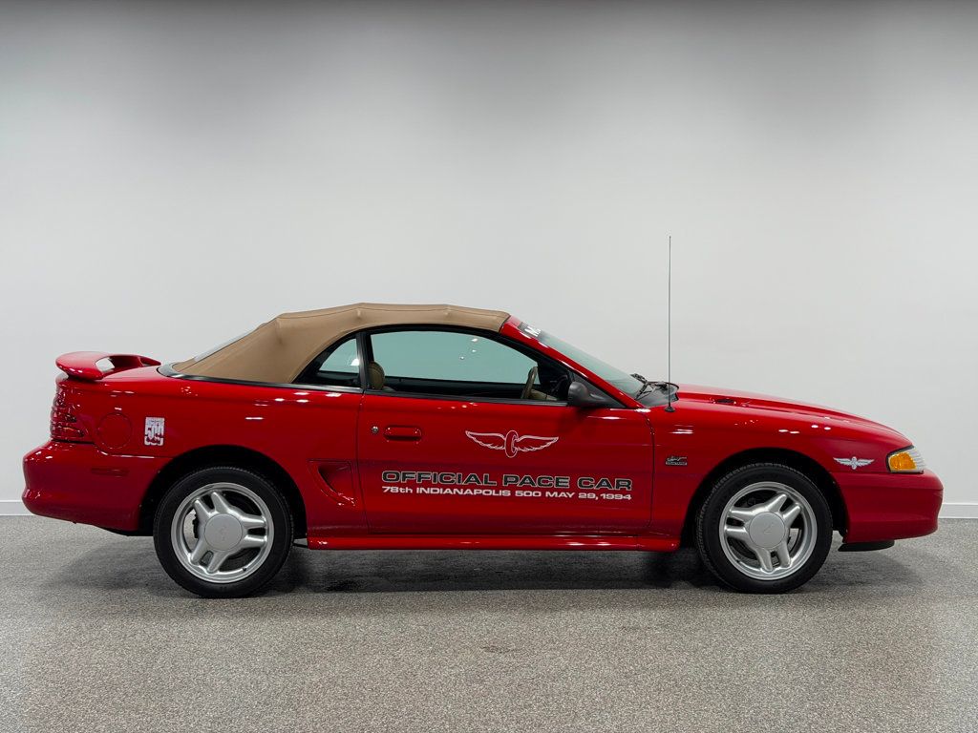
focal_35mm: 48
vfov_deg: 30.3
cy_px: 366
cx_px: 489
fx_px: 1356
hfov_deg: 39.7
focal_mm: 6.76
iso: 64
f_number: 1.78
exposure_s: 1/330
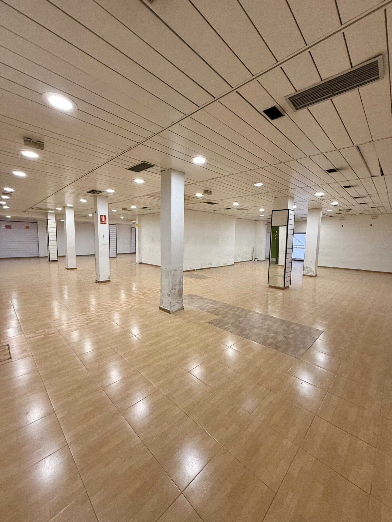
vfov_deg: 102.1
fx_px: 211
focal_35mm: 14
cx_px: 196
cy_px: 261
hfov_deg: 85.7
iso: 320
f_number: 2.2
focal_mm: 2.22
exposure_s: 1/100
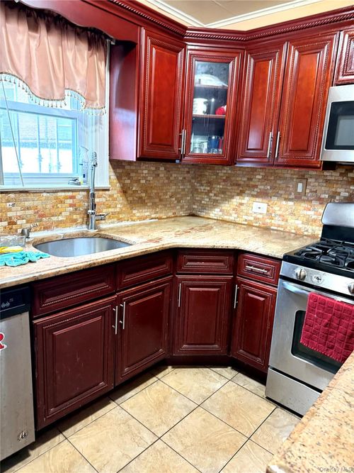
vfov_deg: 71.6
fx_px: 327
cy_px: 236
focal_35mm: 24
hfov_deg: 56.8
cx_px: 177
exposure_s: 1/40
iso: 640
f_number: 1.78
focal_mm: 6.76
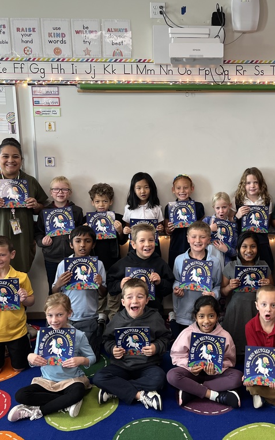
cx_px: 209
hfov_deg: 33.7
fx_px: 444
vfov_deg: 52.7
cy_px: 219
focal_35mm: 37
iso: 160
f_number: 1.6
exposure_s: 1/60
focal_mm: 5.1
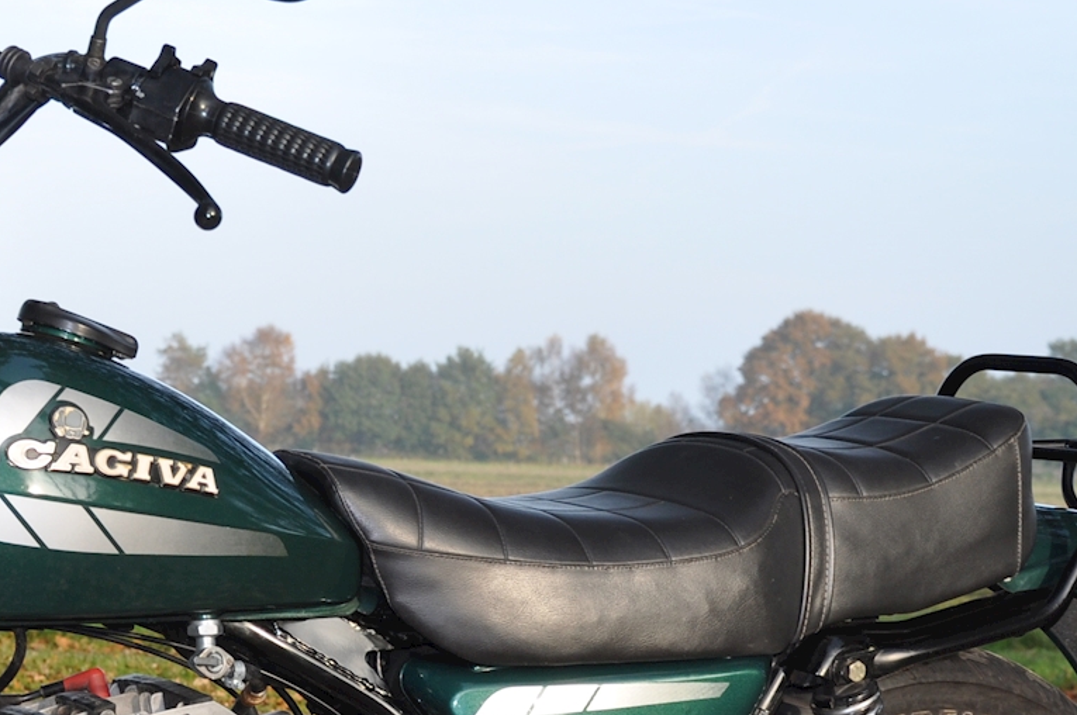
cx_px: 162
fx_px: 3376
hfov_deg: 17.9
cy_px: 699
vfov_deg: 12.0
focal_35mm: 113
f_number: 7.1
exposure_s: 1/200
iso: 200
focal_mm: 30
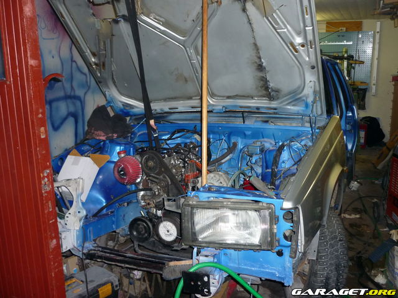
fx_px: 379
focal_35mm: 33
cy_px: 149
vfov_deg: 42.9
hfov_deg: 55.4
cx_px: 199
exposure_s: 1/30
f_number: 2.8
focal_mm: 5.5
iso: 200
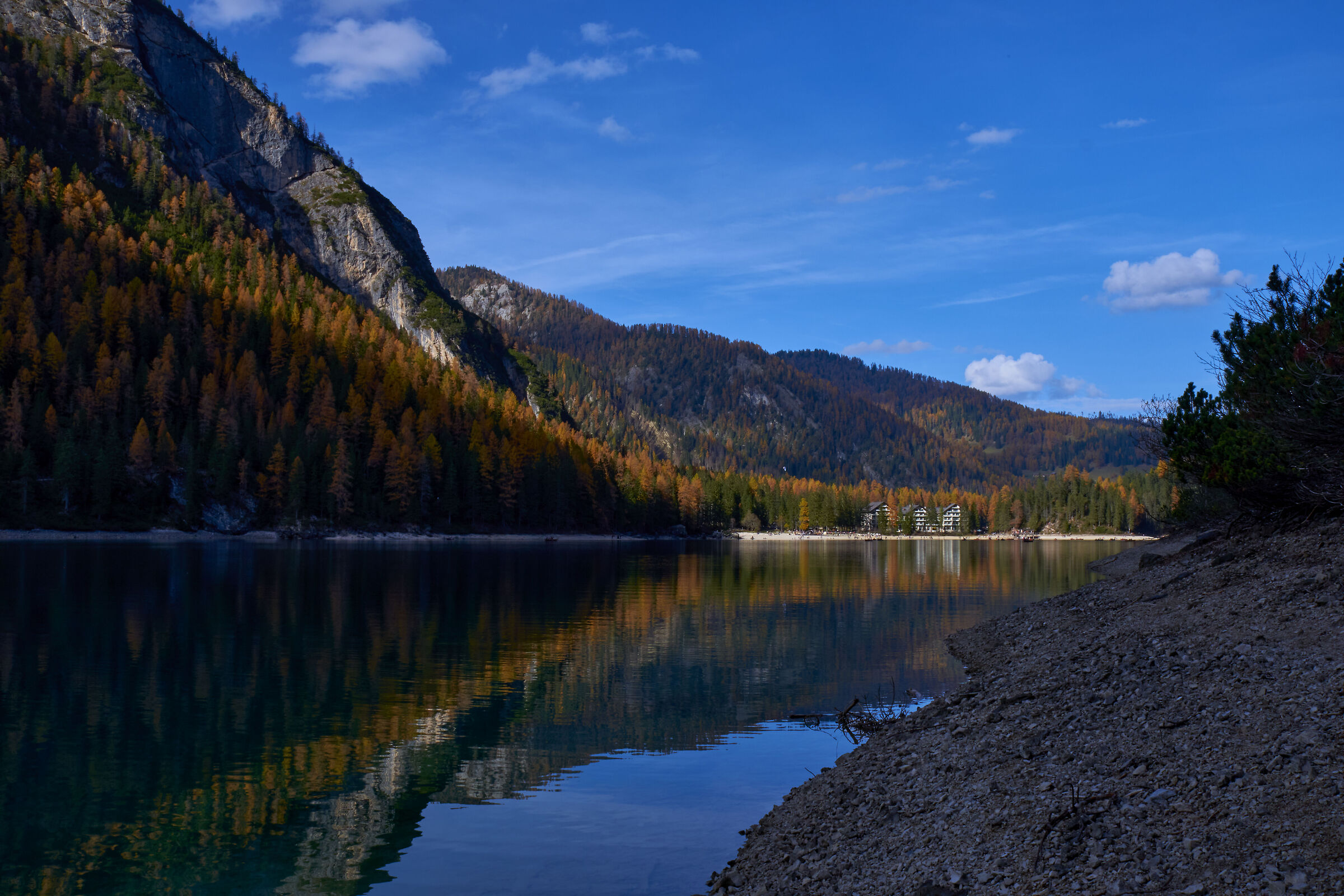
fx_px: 1307
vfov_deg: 37.9
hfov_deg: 54.4
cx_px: 672
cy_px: 448
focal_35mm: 35
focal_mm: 23
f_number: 16
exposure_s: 1/160
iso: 250
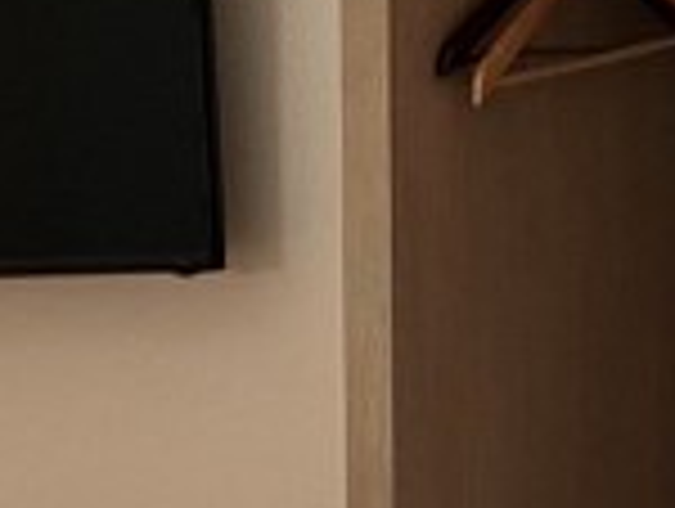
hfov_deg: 11.1
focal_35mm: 177
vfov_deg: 8.2
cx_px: 207
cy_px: 868
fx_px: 3457
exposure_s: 1/60
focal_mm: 5.7
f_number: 1.5
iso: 125
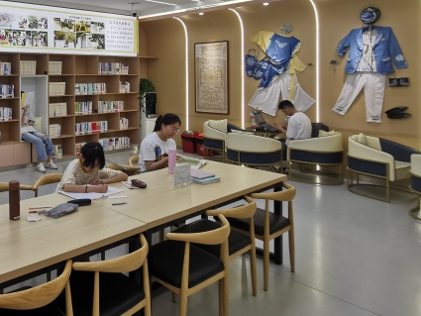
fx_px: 389
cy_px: 78
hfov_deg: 51.0
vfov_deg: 42.8
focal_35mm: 32
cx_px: 52
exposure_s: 1/99.9
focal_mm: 2.26
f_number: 2.2
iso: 50
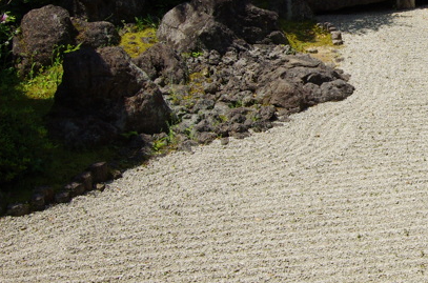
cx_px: 473
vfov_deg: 19.7
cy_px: 50
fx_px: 806
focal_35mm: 68
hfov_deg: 27.2
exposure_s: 1/2500
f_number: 7.1
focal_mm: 18
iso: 800
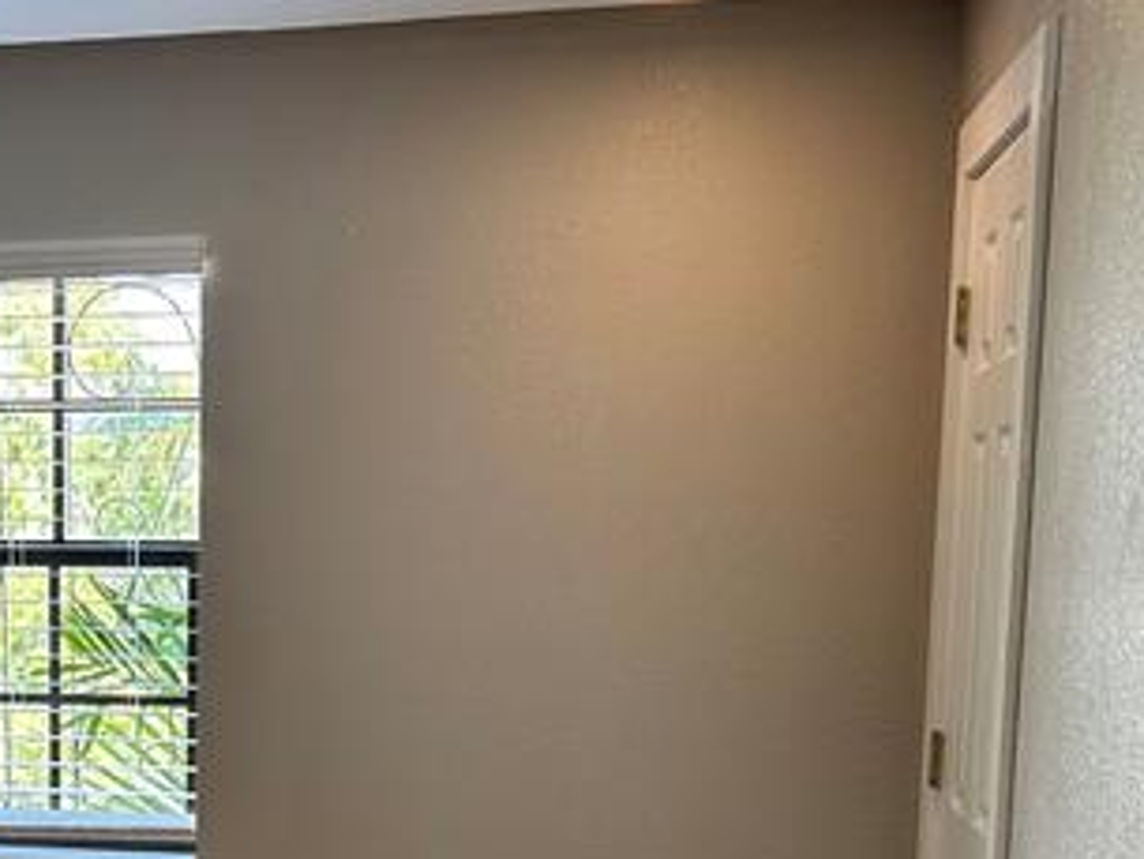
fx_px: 2083
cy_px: 855
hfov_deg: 29.5
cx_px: 131
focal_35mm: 63
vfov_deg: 22.4
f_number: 1.78
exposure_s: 1/121
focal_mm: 6.86
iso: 125
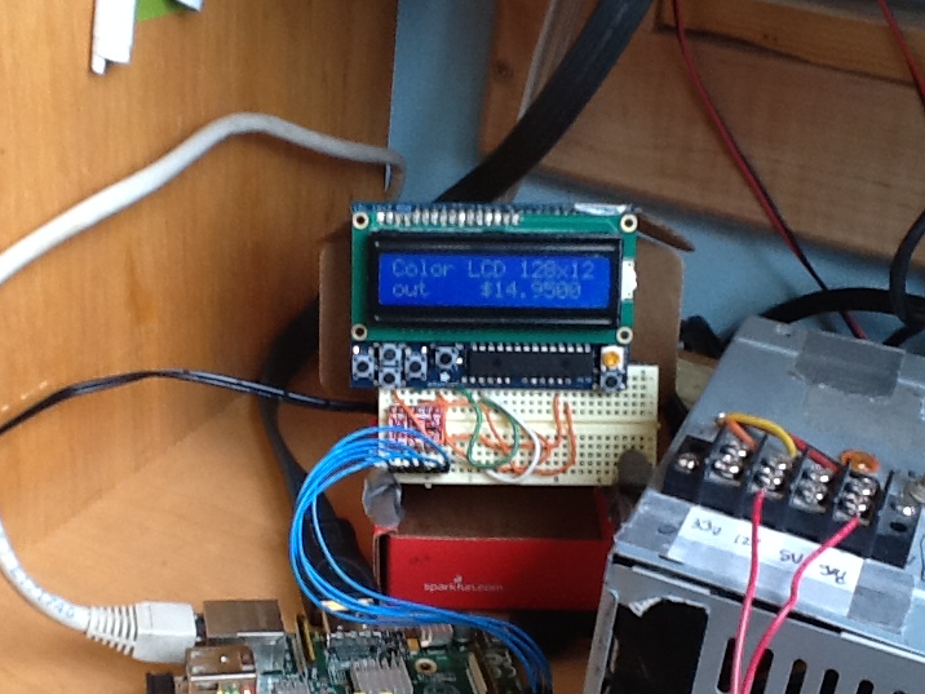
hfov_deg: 32.5
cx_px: 323
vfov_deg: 24.8
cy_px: 393
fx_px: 1577
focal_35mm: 59
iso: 50
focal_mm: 2.03
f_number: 2.4
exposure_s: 1/60
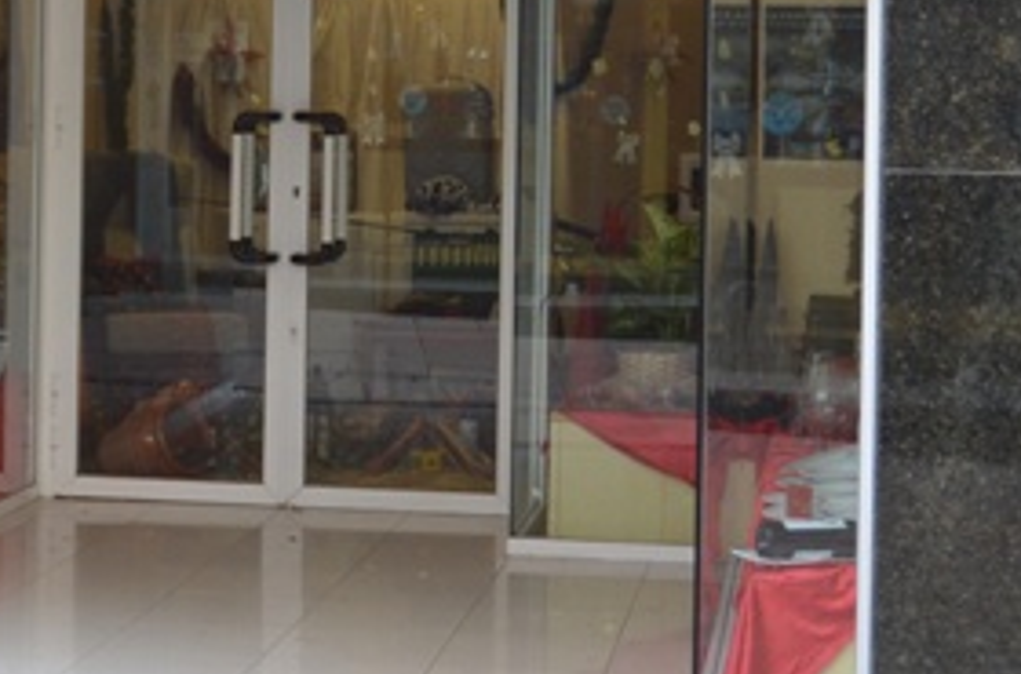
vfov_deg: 13.1
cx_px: 295
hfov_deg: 19.8
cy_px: 47
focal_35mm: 103
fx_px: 2913
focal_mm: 30
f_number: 5
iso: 400
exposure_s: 1/100
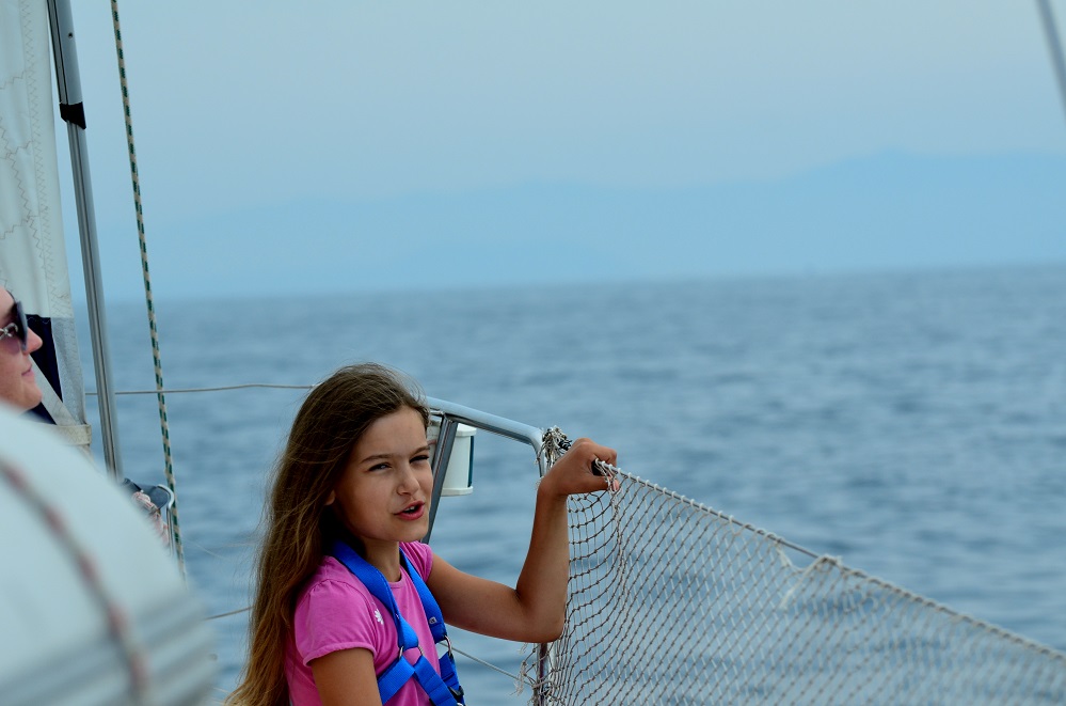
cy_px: 353
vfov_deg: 8.9
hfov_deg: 13.5
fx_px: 4520
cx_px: 533
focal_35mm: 153
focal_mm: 102
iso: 400
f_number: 5.6
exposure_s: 1/2000
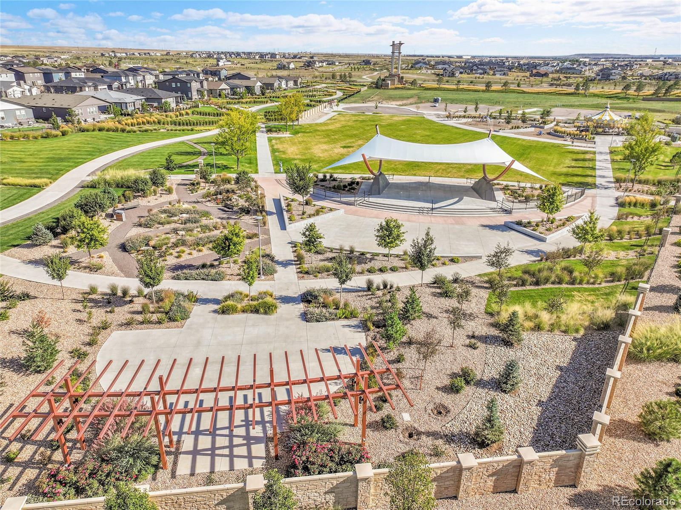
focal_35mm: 24
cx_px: 340
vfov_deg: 56.8
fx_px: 472
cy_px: 255
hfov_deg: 71.6
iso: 100
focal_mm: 12.29
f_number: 2.8
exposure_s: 1/2000
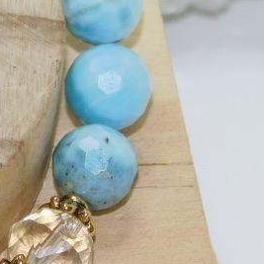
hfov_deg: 2.6
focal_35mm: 685
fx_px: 5910
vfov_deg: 2.6
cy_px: 77
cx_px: -202
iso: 200
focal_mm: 35.9
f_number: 5.4
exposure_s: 1/60
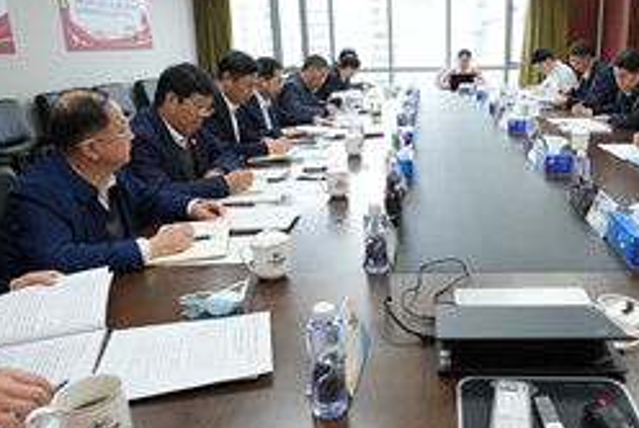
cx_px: 410
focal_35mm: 29
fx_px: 515
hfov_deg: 62.5
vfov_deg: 45.0
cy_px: 193
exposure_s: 1/400
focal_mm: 12
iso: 2000
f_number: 2.8
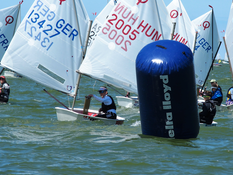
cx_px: 143
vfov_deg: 3.9
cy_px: 70
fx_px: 2537
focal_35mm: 377
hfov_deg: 5.3
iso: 100
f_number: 5.6
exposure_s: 1/500
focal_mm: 64.3
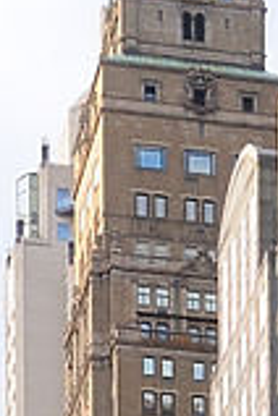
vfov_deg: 8.3
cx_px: 359
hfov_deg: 5.6
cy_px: 536
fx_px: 2847
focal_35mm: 246
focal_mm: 29
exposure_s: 1/100
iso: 200
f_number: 8
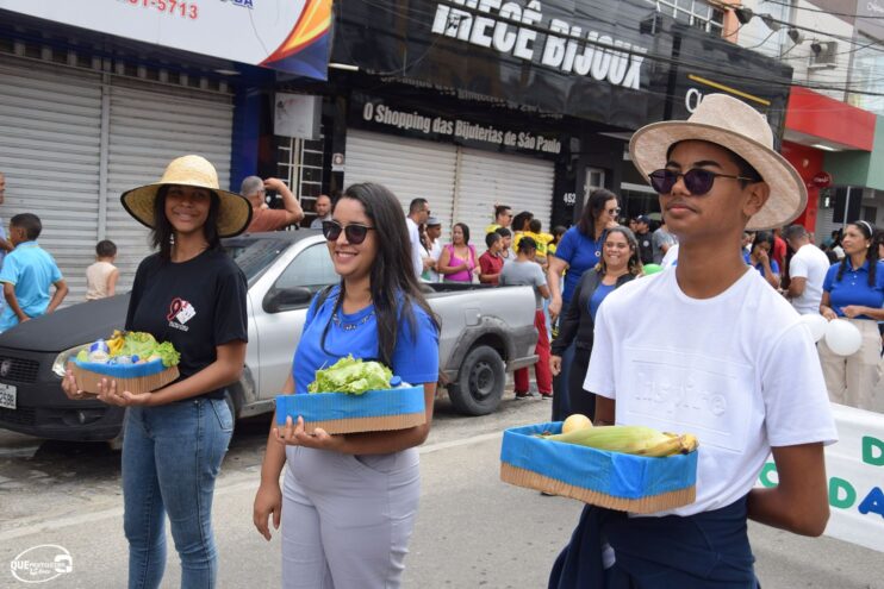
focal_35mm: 38
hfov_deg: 51.3
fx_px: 921
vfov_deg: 35.5
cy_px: 294
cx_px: 442
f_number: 8
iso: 200
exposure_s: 1/250
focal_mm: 25
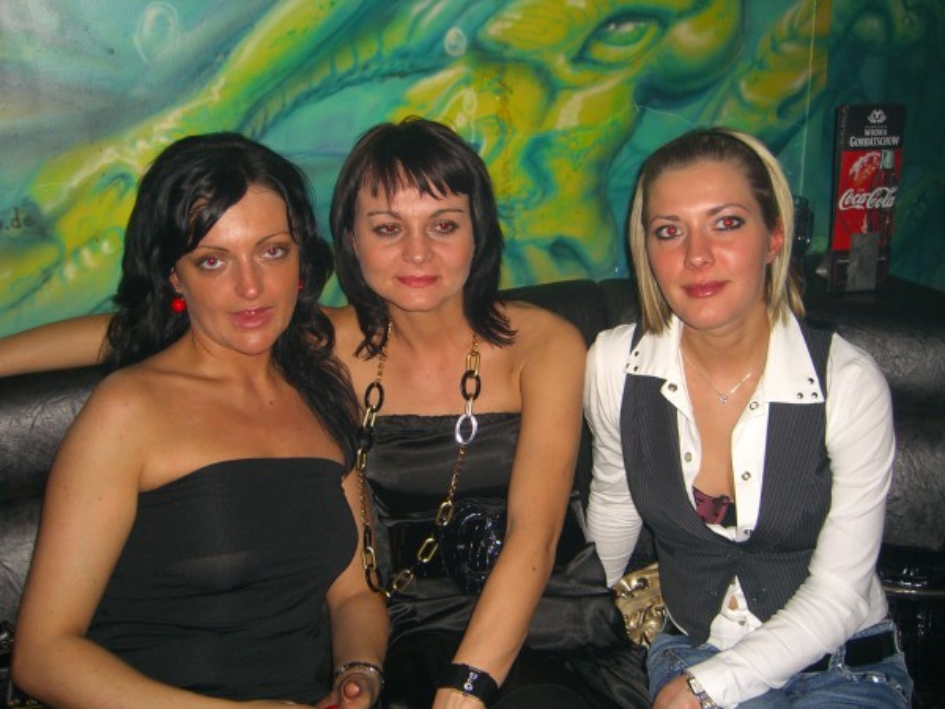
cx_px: 472
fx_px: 1037
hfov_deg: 49.0
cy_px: 354
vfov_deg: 37.7
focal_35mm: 38
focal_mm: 7.9
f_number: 2.8
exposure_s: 1/60
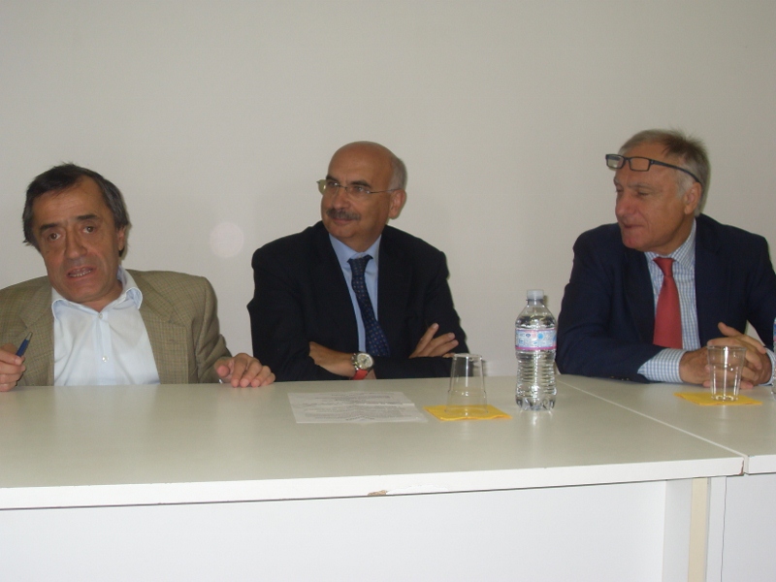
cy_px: 291
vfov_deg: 27.5
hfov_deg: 36.2
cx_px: 388
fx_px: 1188
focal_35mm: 53
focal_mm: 8.4
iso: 100
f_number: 3.4
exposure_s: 1/60
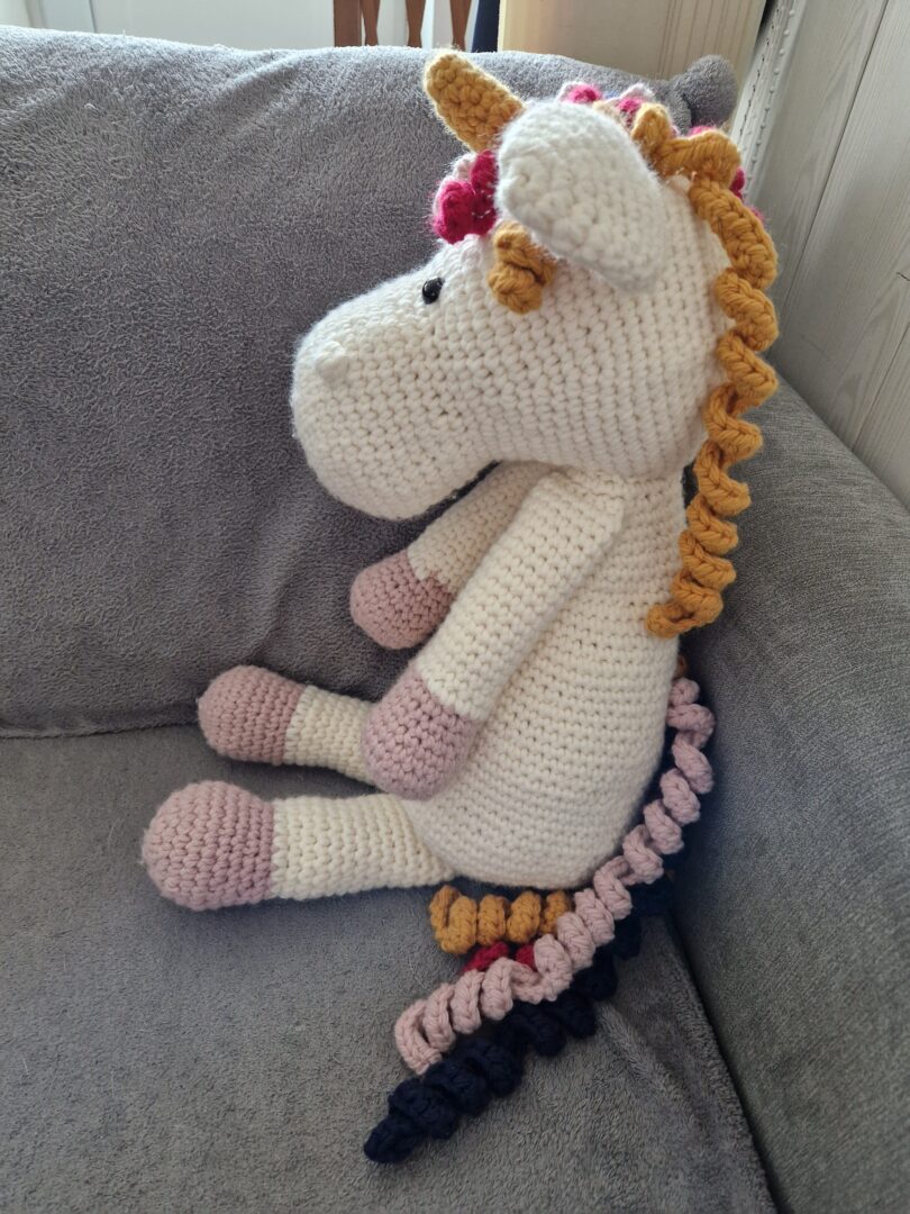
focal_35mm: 23
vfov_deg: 73.9
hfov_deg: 58.9
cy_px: 607
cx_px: 455
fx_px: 806
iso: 320
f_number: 1.8
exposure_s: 1/100
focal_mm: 5.4
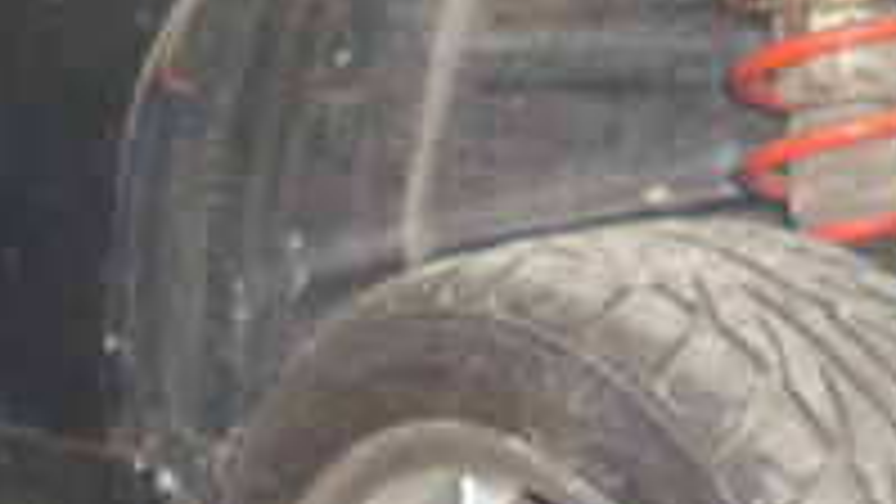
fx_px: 3160
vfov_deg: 9.1
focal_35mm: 133
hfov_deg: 15.9
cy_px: 428
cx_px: 855
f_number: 3
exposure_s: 1/45
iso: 120
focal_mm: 6.3
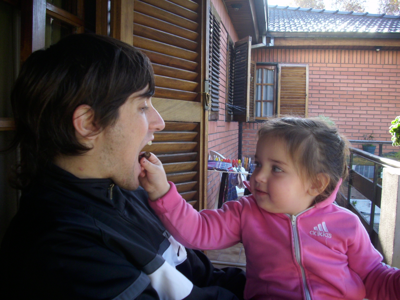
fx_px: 358
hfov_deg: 58.4
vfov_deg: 45.4
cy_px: 150
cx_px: 200
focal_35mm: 31
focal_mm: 6.2
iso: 50
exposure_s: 1/57
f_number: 2.8
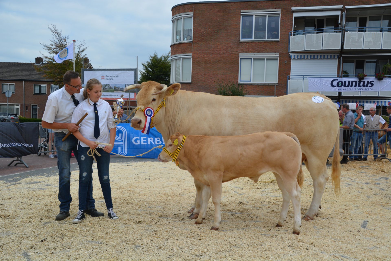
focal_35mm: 38
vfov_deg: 35.5
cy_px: 130
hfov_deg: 51.3
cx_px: 196
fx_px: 407
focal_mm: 25
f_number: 6.3
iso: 400
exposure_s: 1/1600
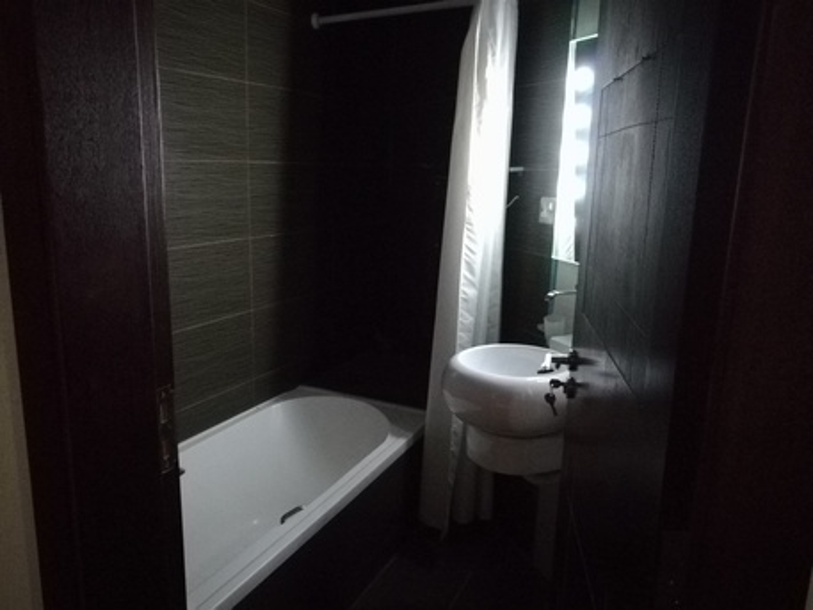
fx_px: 611
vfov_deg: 53.1
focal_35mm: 26
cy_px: 305
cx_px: 406
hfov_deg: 67.3
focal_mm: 3.83
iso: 2500
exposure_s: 1/16.7
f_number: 2.2
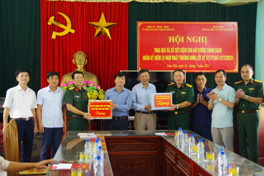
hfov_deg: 36.9
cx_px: 132
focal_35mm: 54
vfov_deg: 25.1
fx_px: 396
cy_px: 88
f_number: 4.5
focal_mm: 36
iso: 1600
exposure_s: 1/30
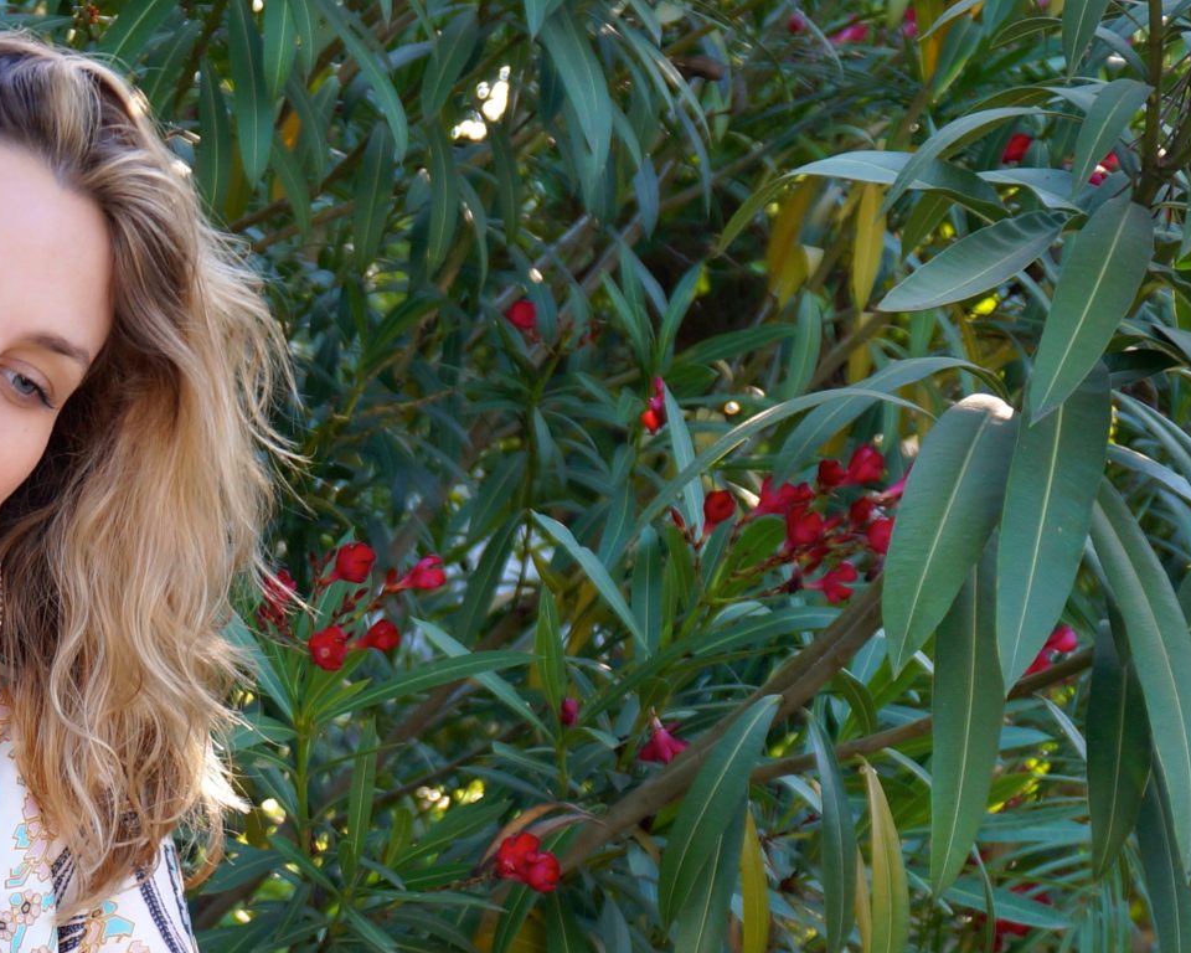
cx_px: -10
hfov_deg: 17.8
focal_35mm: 105
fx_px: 3701
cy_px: 916
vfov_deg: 14.5
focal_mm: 28
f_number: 4.5
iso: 200
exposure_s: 1/100
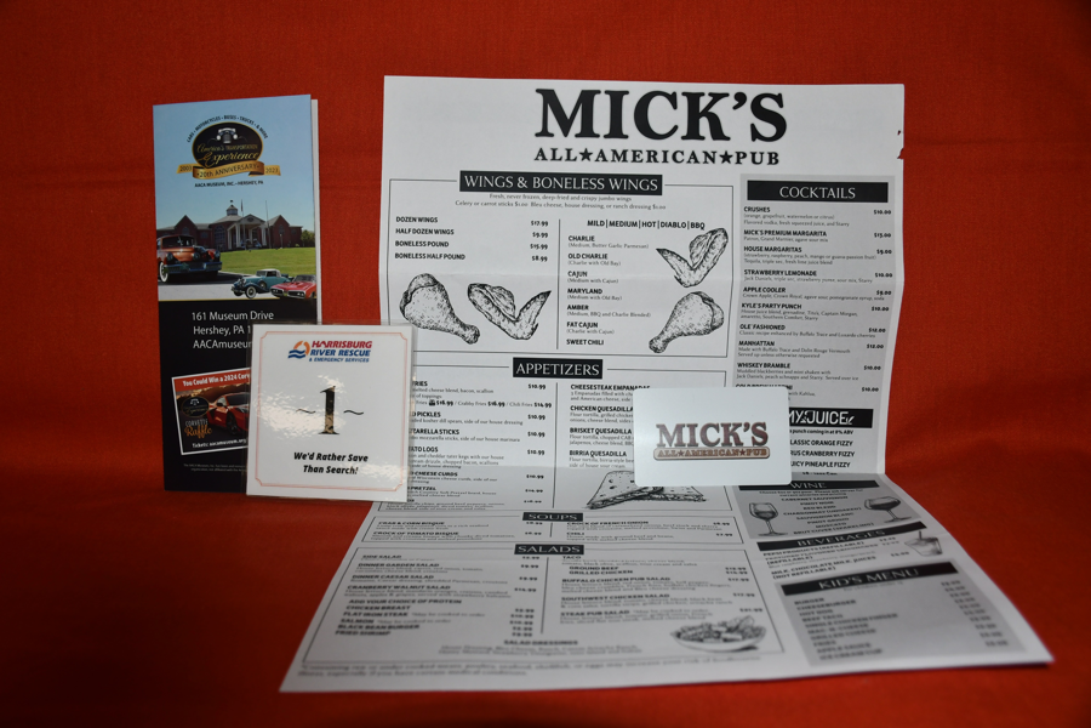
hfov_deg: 55.8
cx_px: 546
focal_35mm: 34
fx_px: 1030
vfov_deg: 38.9
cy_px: 364
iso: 400
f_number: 4
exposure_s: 1/60
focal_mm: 23
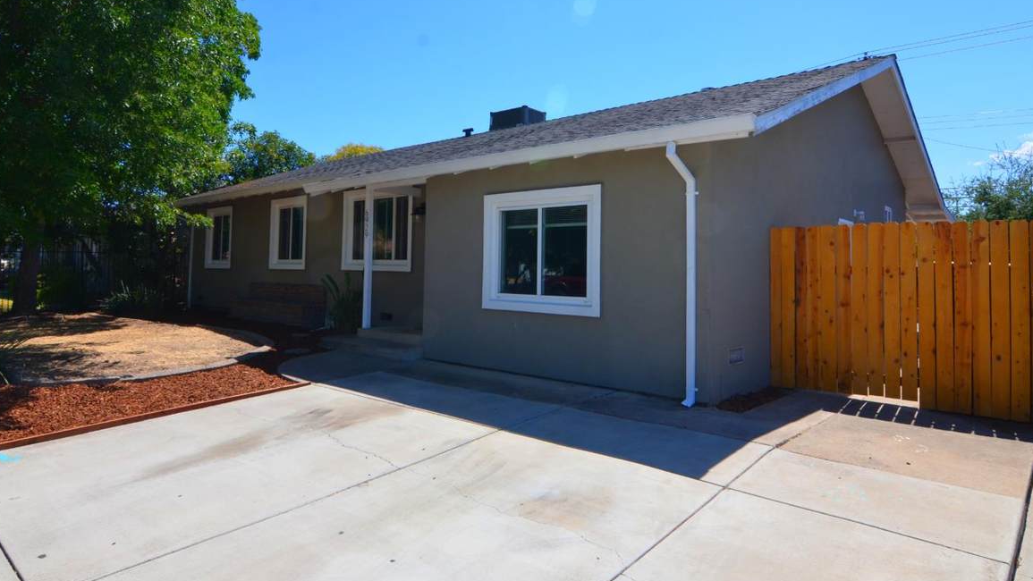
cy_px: 236
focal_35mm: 22
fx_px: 603
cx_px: 516
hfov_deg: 81.2
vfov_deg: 51.2
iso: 200
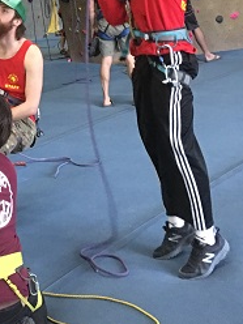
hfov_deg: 17.0
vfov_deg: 22.7
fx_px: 768
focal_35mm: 82
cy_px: -14
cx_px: -63
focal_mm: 4.15
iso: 64
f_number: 2.2
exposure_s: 1/4
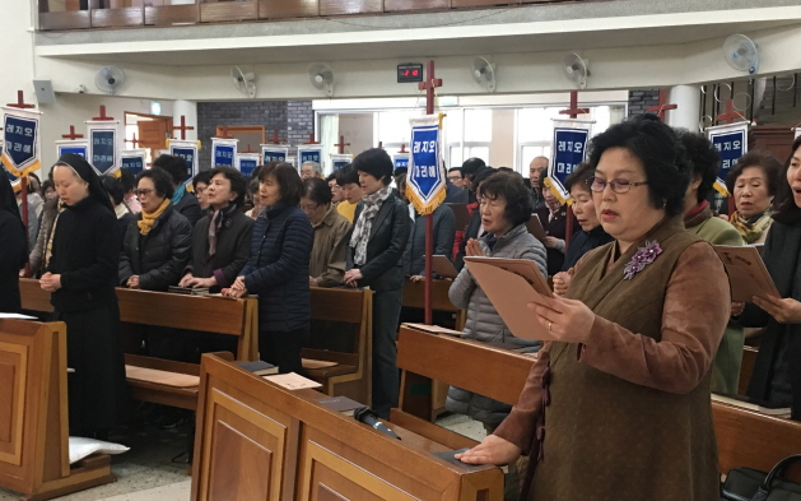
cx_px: 423
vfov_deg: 29.1
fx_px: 960
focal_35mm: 44
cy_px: 312
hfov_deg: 45.3
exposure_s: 1/15
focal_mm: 4.15
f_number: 2.2
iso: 64
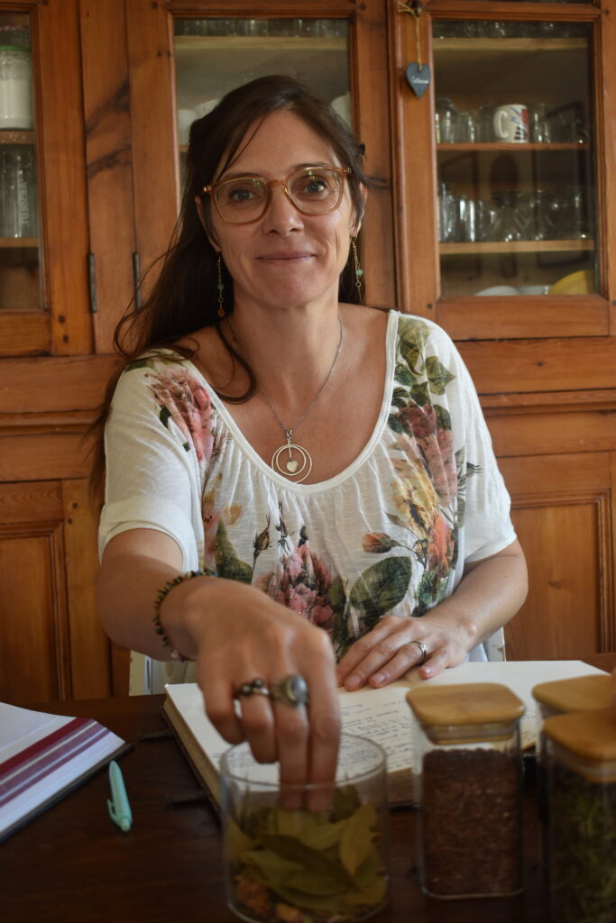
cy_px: 462
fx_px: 1193
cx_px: 308
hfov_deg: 29.0
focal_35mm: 46
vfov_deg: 42.3
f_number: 4.2
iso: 280
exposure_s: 1/50
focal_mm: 31
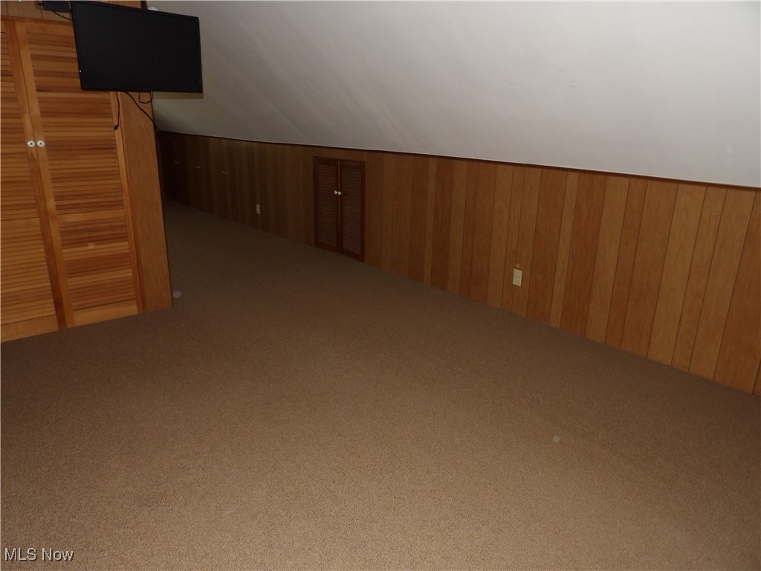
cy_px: 286
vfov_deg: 56.8
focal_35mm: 24
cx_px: 380
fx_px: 528
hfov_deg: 71.6
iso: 200
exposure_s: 1/33
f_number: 3.2
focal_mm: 4.3
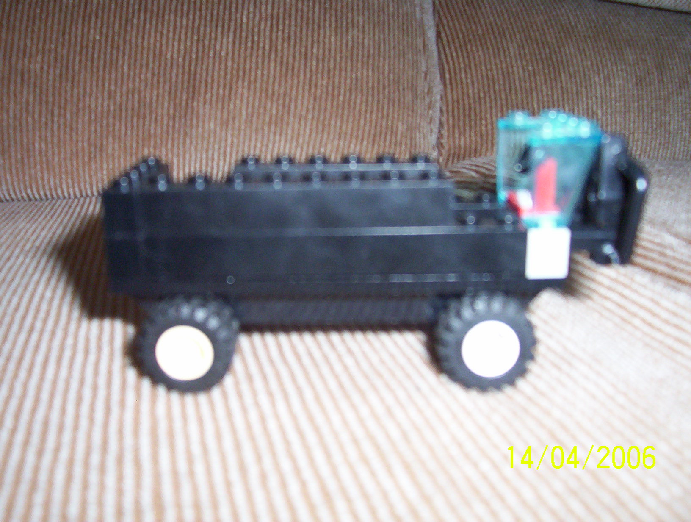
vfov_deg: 33.7
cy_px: 261
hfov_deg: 43.8
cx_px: 346
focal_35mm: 43
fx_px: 860
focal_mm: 5.77
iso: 140
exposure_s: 1/60
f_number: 2.73
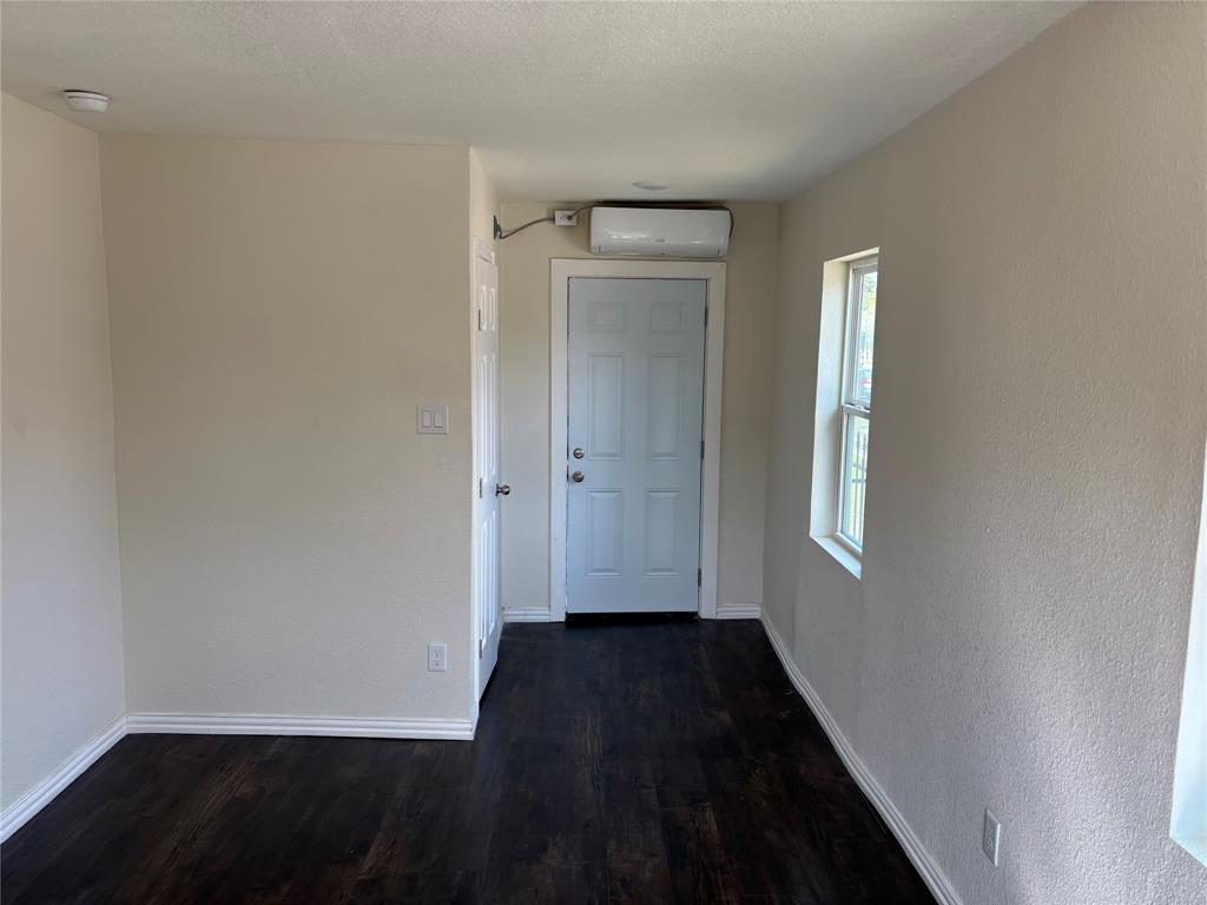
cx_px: 604
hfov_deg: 67.3
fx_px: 907
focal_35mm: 26
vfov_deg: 53.1
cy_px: 452
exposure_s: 1/121
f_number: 1.6
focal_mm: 5.96
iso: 50
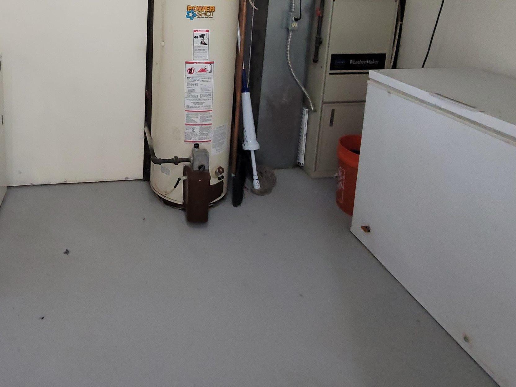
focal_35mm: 24
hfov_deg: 68.9
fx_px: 358
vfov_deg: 50.5
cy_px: 39
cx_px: 159
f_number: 2.2
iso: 400
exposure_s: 1/60
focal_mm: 2.2
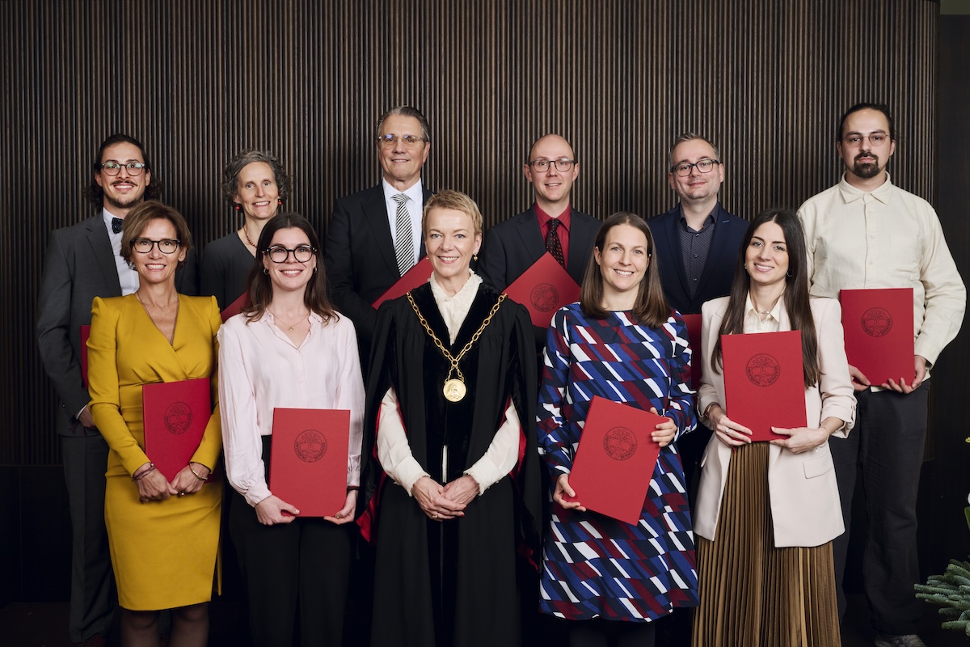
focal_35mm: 40
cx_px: 485
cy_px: 324
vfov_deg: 33.4
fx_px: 1078
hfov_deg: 48.5
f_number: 8
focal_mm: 40
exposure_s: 1/160
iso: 200
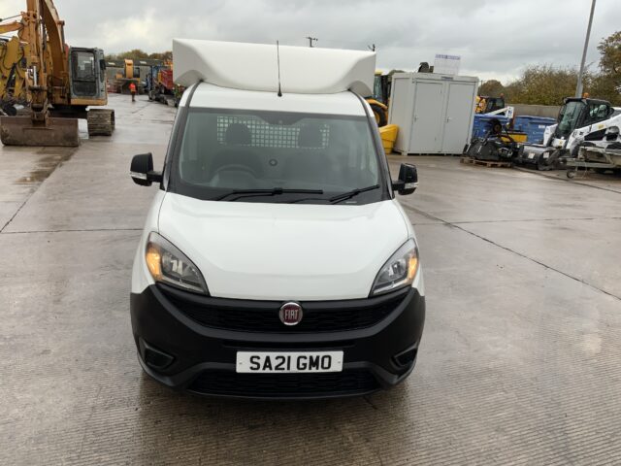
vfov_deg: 48.2
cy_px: 233
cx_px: 310
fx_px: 520
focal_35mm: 29
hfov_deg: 61.7
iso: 16
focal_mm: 3
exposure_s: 1/409
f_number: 1.8
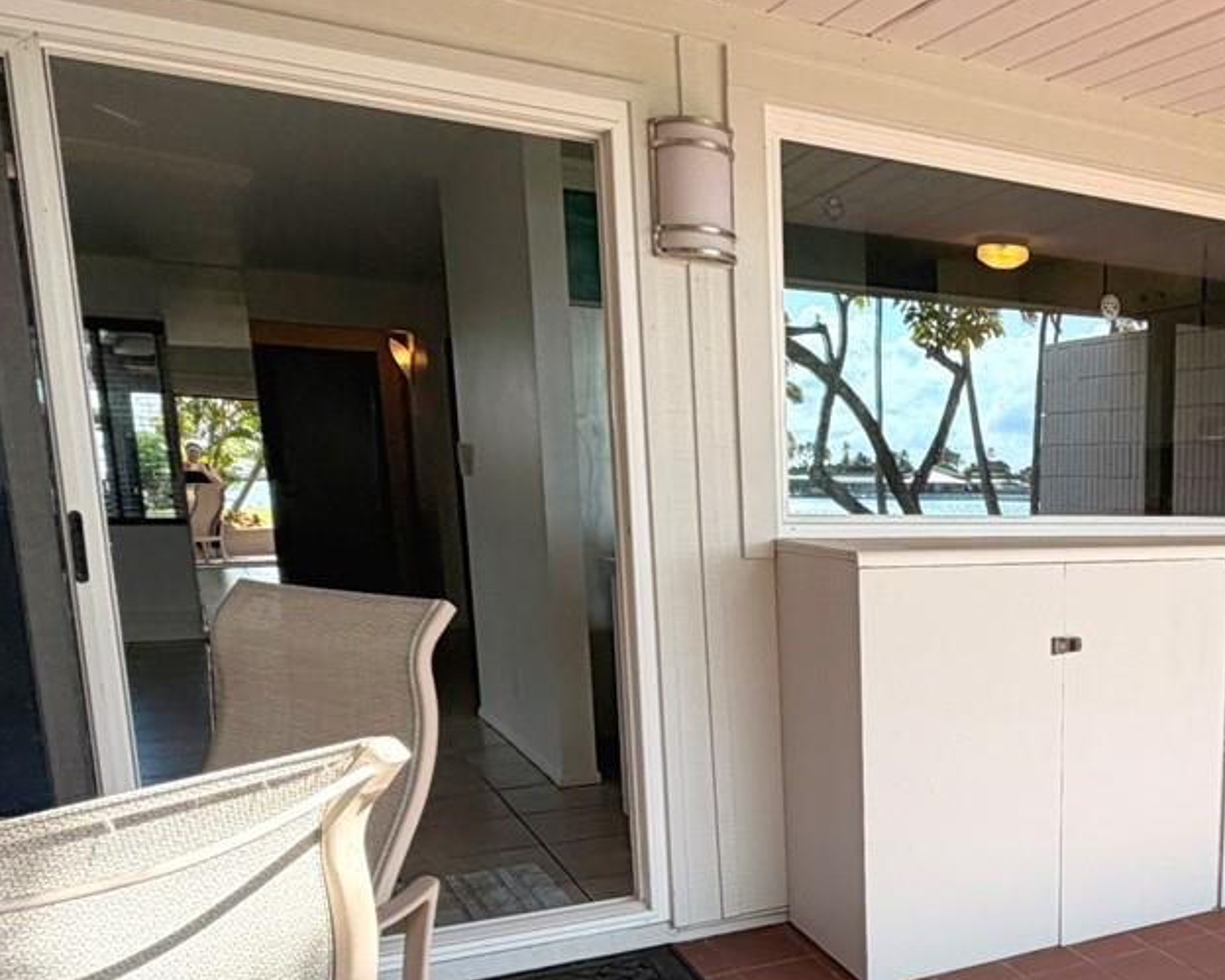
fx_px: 1269
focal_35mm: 35
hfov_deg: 46.6
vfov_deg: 41.1
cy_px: 730
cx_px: 1096
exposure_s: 1/413
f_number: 2.2
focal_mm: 2.22
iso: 50
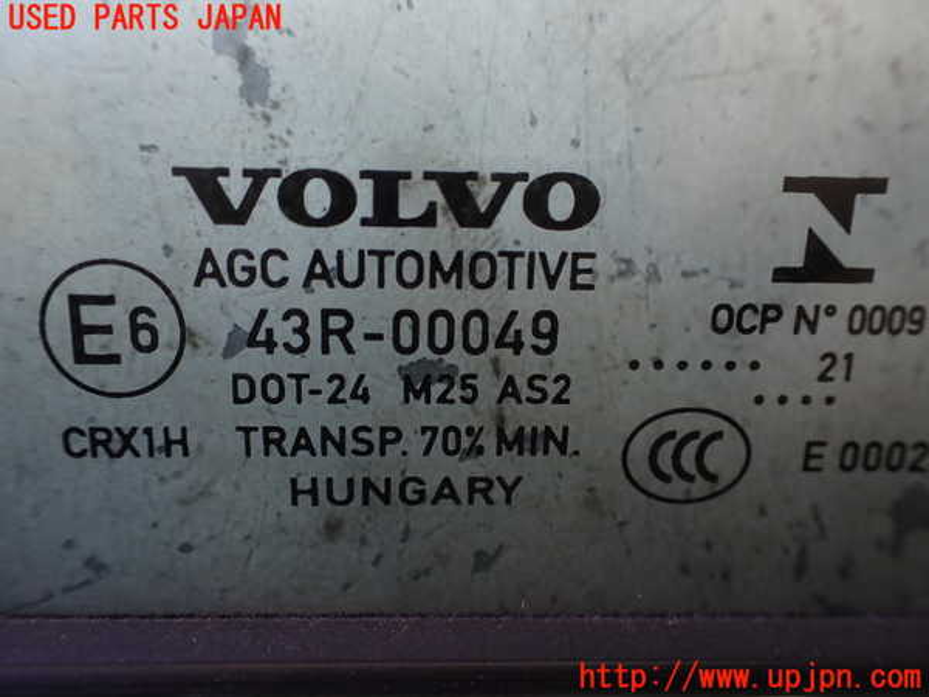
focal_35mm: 30
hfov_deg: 60.0
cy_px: 348
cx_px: 464
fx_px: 805
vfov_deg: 46.8
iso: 160
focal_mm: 5.4
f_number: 2.3
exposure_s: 1/125
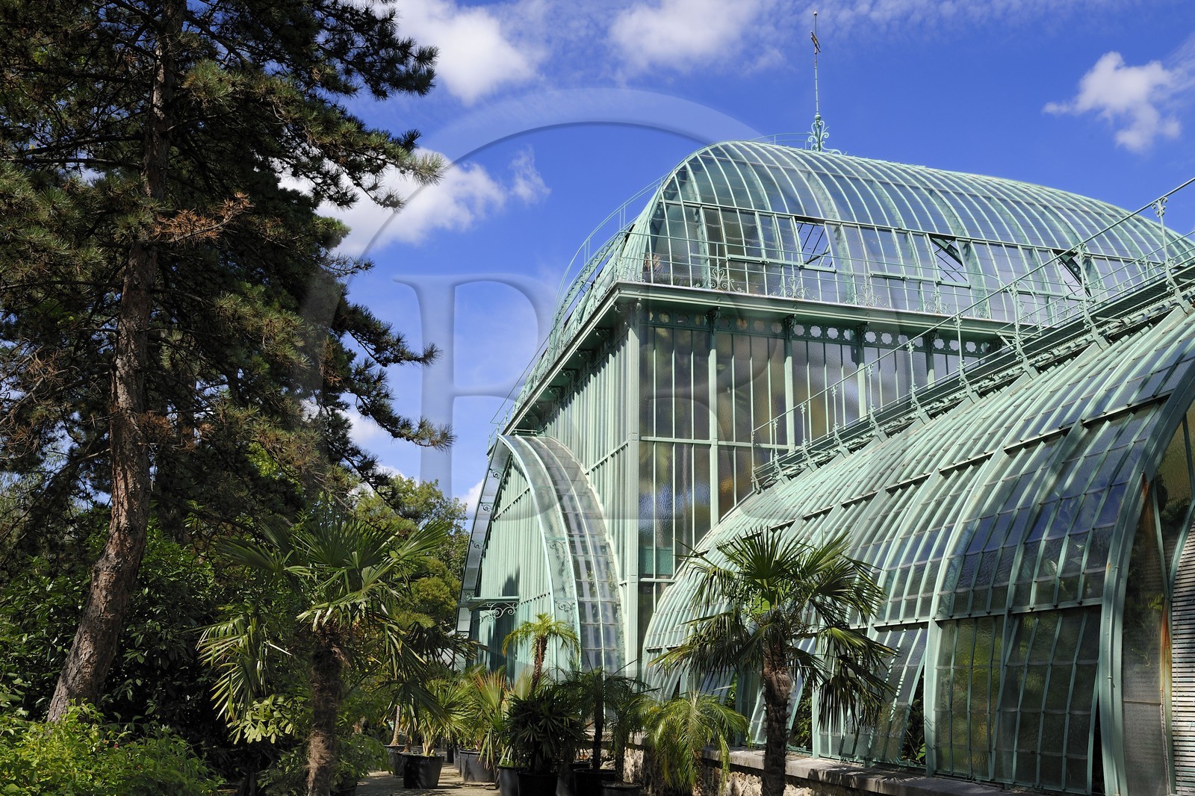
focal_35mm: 31
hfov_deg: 60.3
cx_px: 598
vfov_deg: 42.3
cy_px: 398
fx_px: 1029
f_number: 11
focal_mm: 31
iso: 200
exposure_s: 1/200
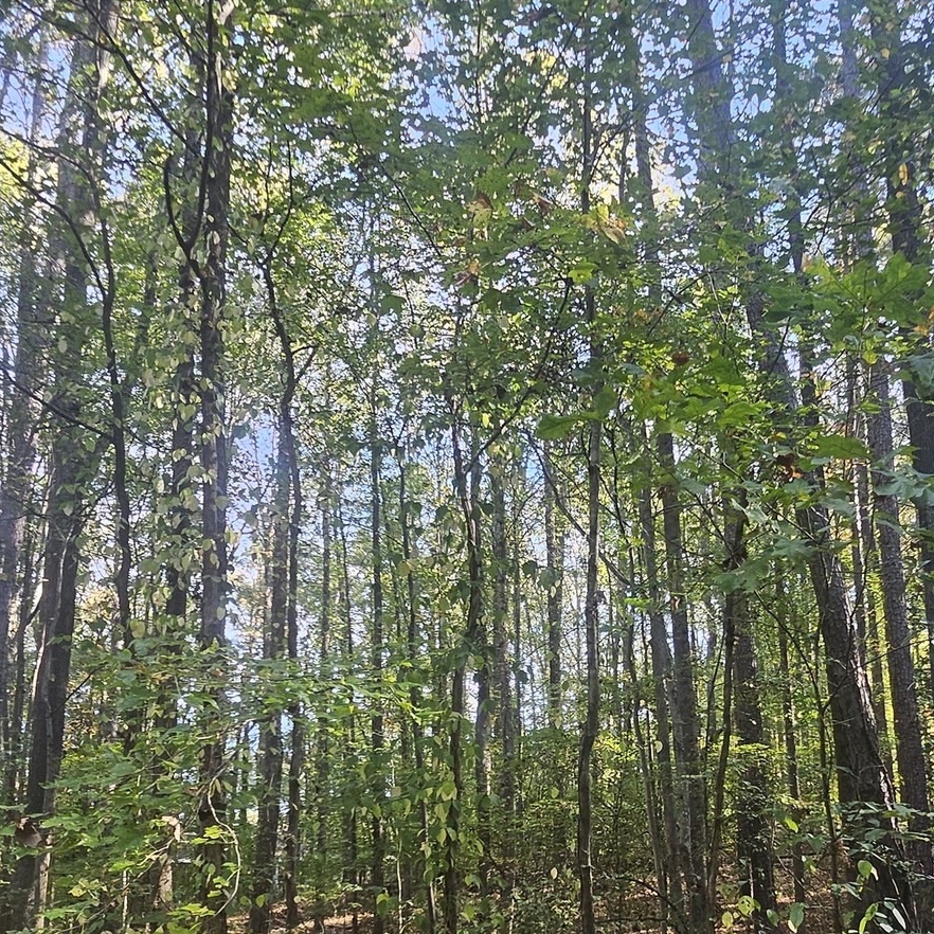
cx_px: 565
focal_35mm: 30
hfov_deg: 53.6
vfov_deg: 51.6
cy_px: 704
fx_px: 916
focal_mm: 1.74
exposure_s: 1/60
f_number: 2.2
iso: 40
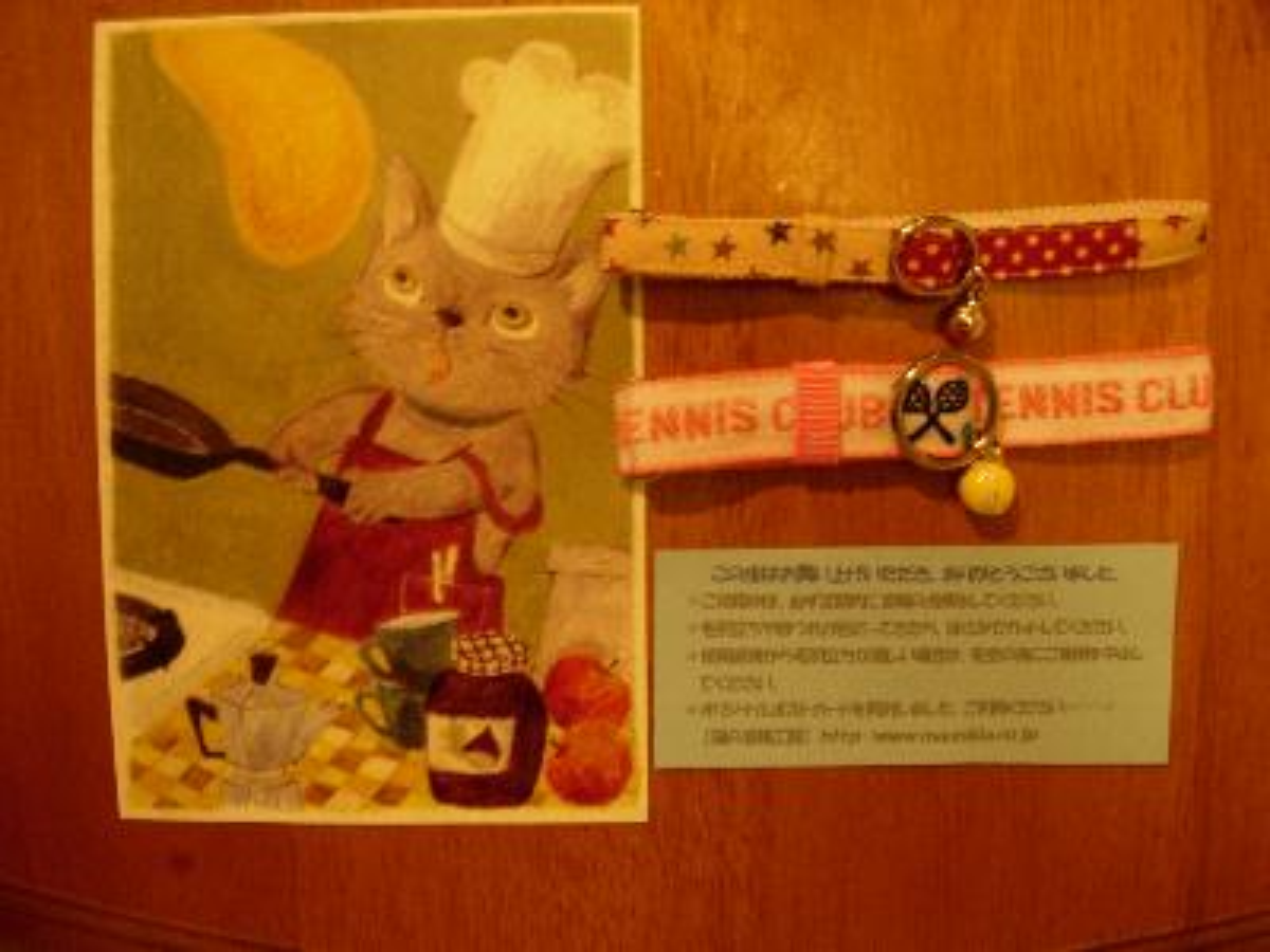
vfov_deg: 37.7
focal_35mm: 38
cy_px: 476
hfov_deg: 49.0
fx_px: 1394
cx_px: 635
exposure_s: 1/4
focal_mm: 7.8
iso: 102
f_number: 2.8
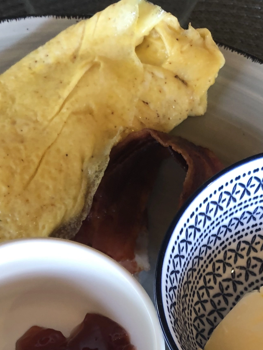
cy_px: 389
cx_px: 99
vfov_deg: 26.9
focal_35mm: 66
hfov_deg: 22.2
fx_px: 669
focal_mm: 3.99
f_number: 1.8
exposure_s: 1/30
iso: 25
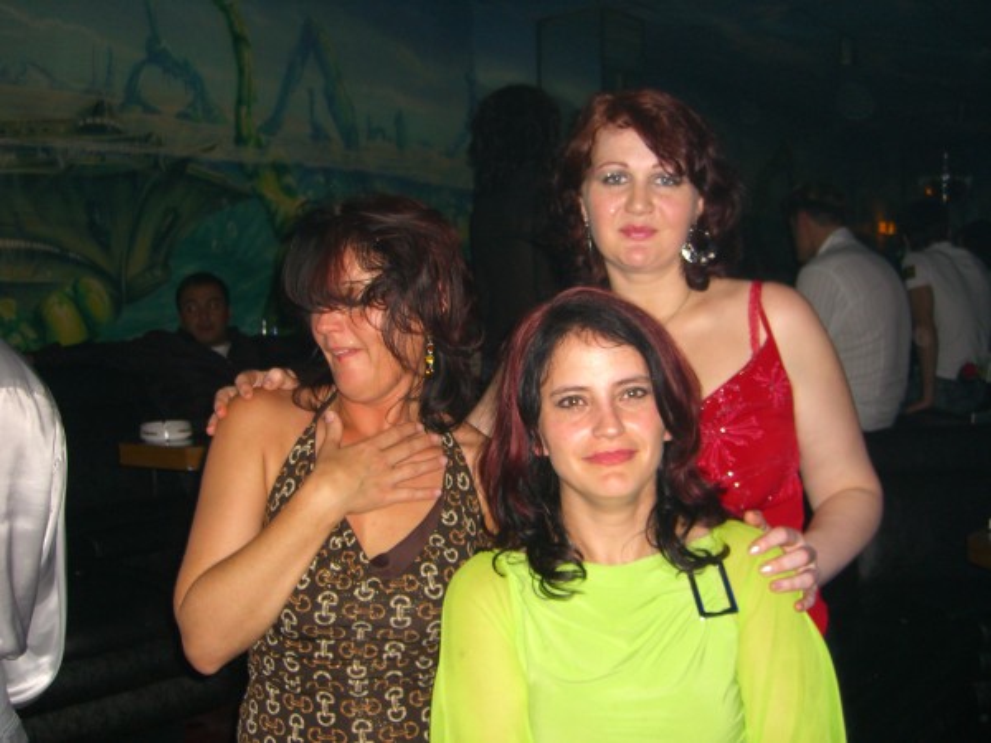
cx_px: 496
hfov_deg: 49.0
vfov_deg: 37.7
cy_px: 372
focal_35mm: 38
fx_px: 1088
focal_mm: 7.9
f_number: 2.8
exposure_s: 1/60
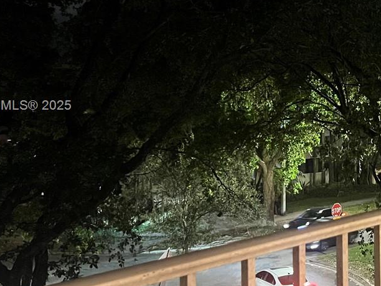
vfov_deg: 21.6
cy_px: 107
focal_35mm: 68
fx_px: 748
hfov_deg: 27.1
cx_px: 370
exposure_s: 1/30
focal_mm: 5.7
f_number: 1.5
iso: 1000
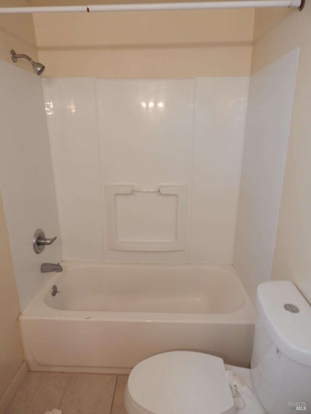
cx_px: 156
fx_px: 264
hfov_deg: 61.1
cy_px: 207
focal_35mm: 22
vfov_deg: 76.4
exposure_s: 1/30
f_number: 3
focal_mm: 4
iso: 160
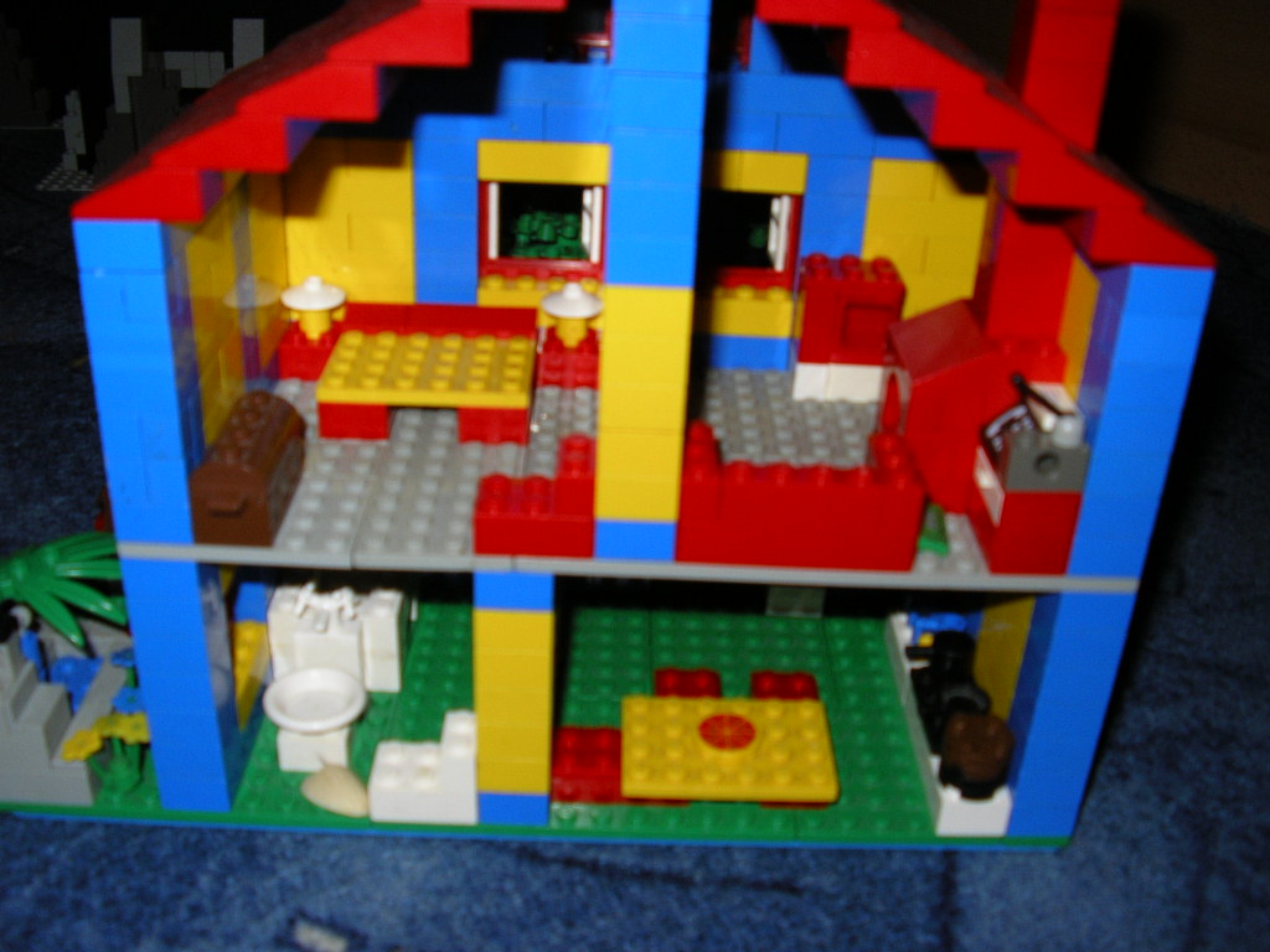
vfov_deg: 37.7
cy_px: 476
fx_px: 1394
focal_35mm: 38
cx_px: 635
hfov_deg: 49.0
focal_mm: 5.8
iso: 50
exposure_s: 1/60
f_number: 2.9
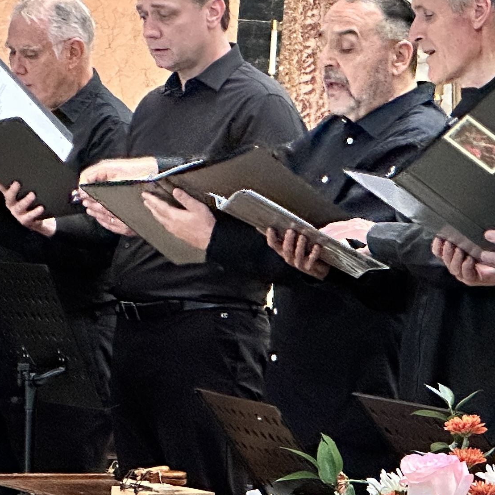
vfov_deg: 10.2
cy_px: 262
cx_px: 371
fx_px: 2783
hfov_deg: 10.1
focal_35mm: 172
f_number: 2.8
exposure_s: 1/41
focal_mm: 9
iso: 800
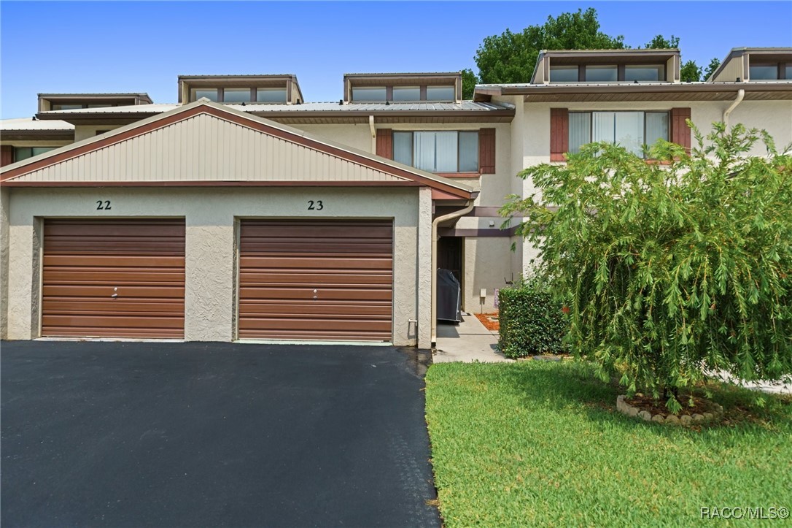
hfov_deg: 73.8
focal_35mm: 24
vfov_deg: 53.1
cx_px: 396
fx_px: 528
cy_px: 264
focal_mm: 16
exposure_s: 1/320
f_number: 8
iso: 320
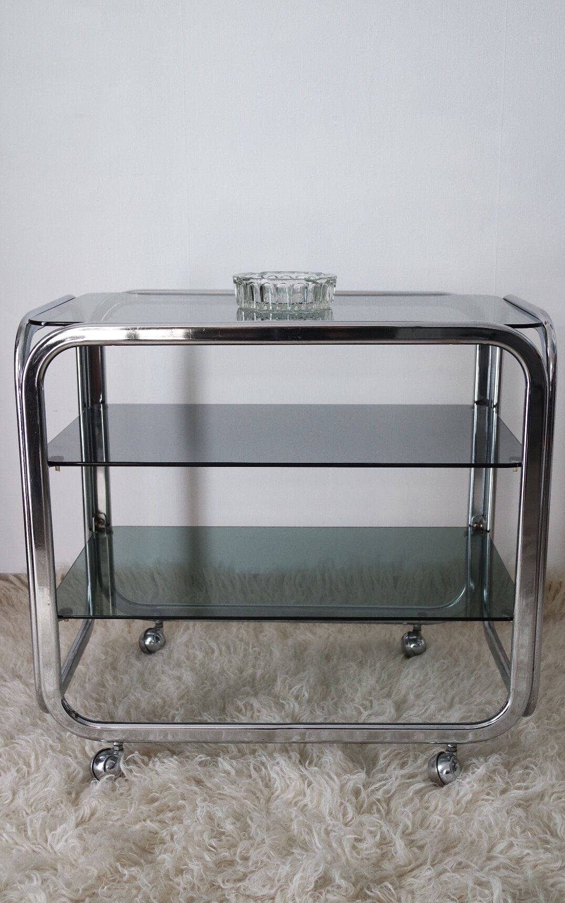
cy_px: 453
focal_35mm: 44
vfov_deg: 45.3
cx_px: 286
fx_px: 1084
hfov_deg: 29.2
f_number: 4
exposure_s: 1/50
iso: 800
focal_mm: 28
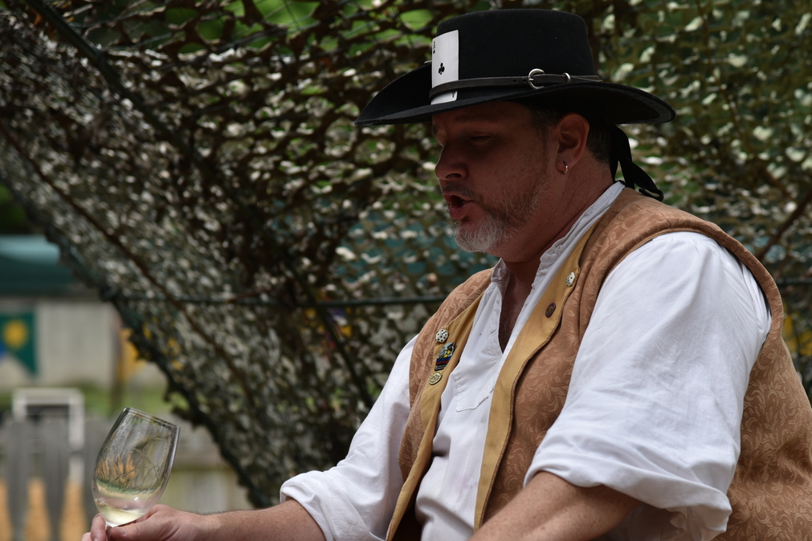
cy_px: 333
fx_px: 3428
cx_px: 507
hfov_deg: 13.5
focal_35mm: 152
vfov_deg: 9.0
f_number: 4.5
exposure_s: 1/500
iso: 100
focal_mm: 120
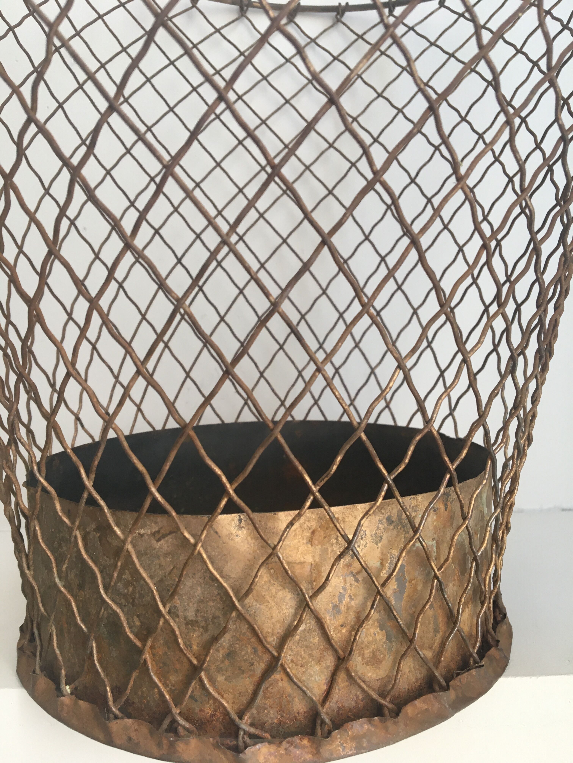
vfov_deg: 61.7
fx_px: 640
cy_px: 382
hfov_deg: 48.2
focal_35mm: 29
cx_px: 286
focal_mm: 4.15
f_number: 2.2
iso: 25
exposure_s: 1/33
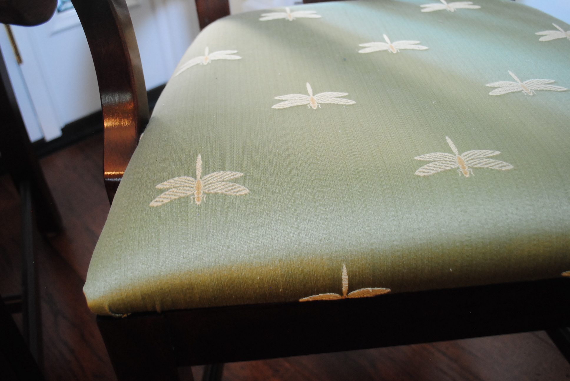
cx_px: 285
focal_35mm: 36
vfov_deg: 37.0
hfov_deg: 53.1
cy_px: 190
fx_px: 571
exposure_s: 1/13
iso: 800
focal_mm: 24
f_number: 4
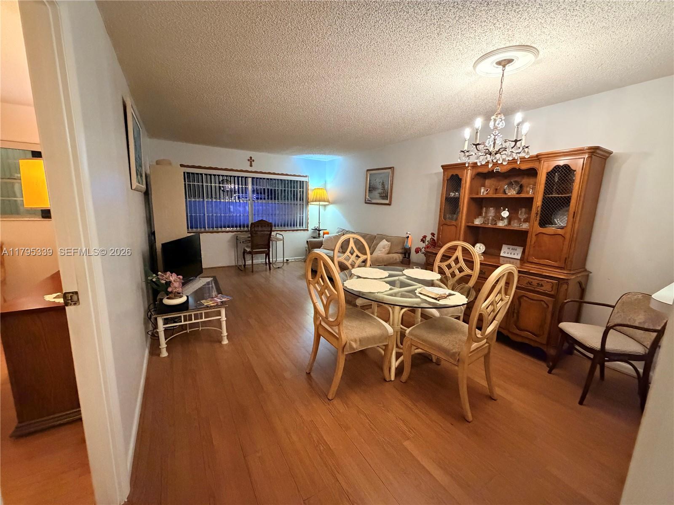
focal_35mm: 14
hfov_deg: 102.1
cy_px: 252
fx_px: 273
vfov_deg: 85.7
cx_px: 337
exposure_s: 1/60
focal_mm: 2.22
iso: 1250
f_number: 2.2
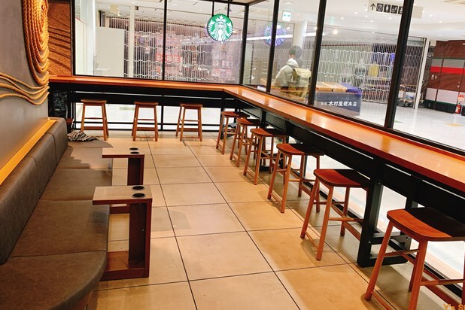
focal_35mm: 28
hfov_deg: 65.5
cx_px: 239
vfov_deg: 46.3
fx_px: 362
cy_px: 132
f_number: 1.8
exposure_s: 1/50
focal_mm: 4.25
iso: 125
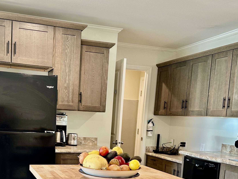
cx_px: 83
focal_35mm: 44
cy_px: 156
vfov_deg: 31.5
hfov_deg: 42.5
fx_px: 303
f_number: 1.78
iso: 125
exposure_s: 1/60
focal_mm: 6.86
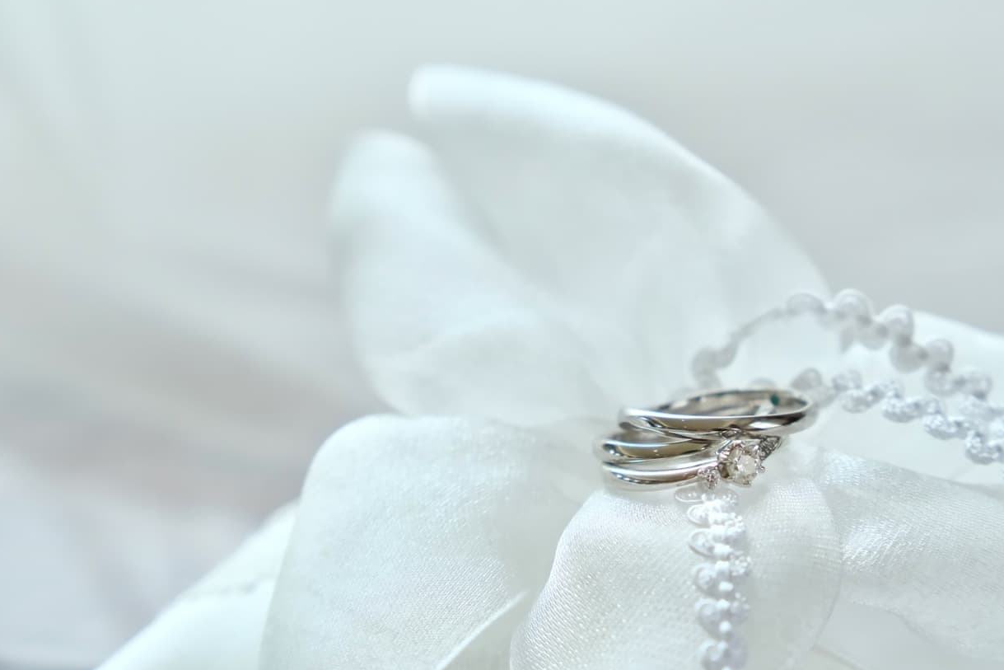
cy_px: 321
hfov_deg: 16.5
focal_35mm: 124
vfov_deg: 11.1
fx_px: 3458
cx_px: 590
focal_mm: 70
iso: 1600
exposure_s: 1/500
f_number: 5
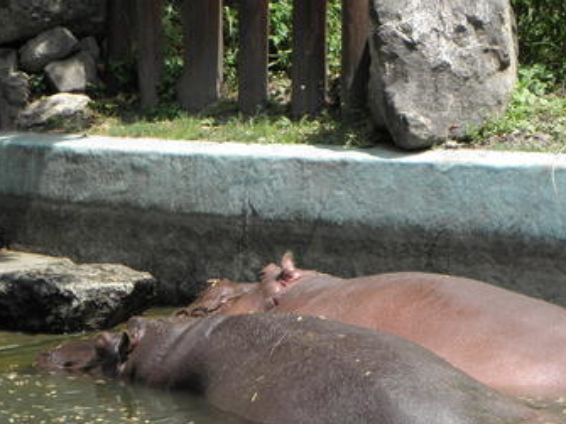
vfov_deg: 7.1
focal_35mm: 210
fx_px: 3432
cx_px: 181
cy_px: 294
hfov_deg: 9.4
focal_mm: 19.73
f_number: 4.5
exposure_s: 1/200
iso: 64
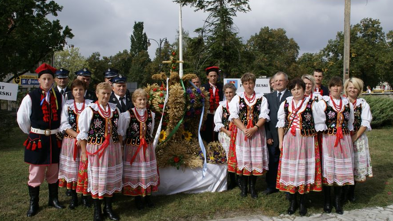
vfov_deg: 36.6
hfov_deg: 61.0
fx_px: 333
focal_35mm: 32
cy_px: 101
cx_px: 196
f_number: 11
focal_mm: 20
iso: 100
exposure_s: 1/125
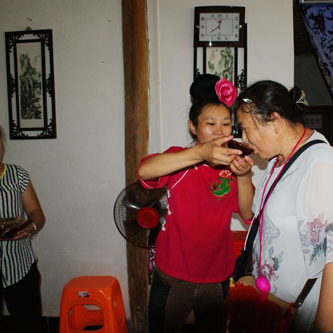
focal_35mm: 35
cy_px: 169
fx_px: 381
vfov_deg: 47.2
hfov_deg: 45.8
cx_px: 243
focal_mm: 18
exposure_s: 1/60
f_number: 5.6
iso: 400
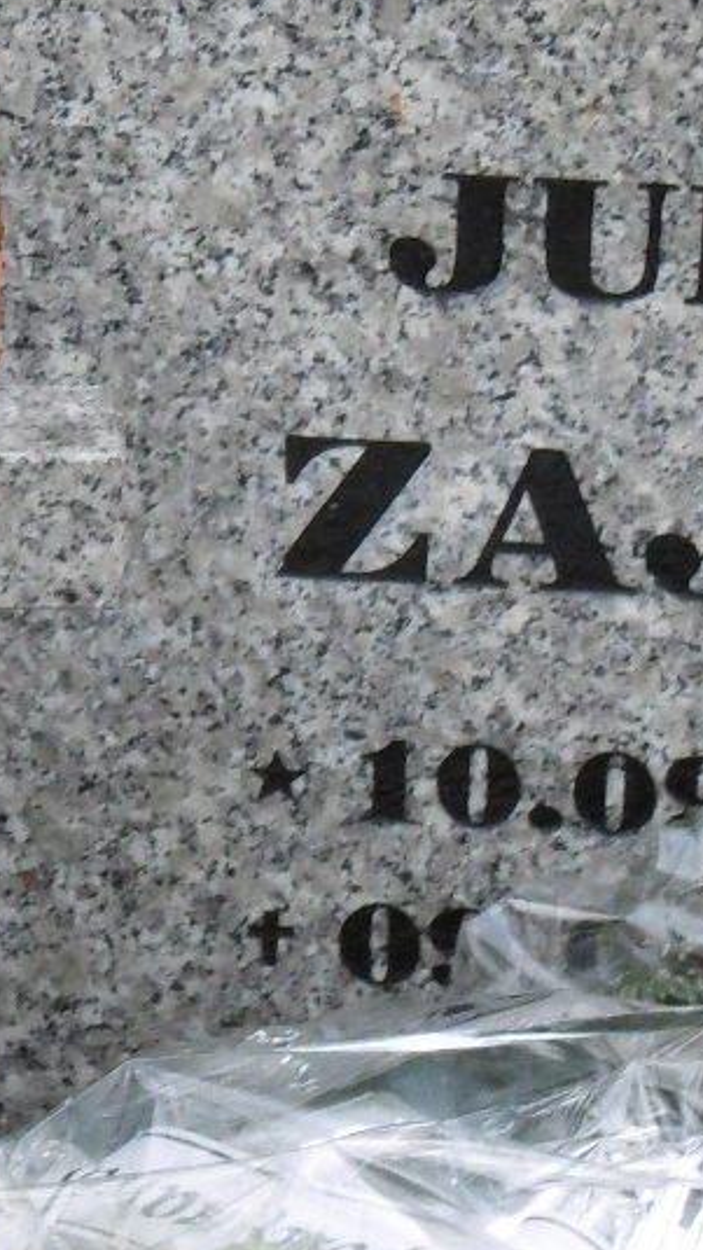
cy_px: 748
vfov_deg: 8.8
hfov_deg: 4.9
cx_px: 159
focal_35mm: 246
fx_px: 8151
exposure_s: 1/60
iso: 160
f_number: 4.2
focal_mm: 10.5
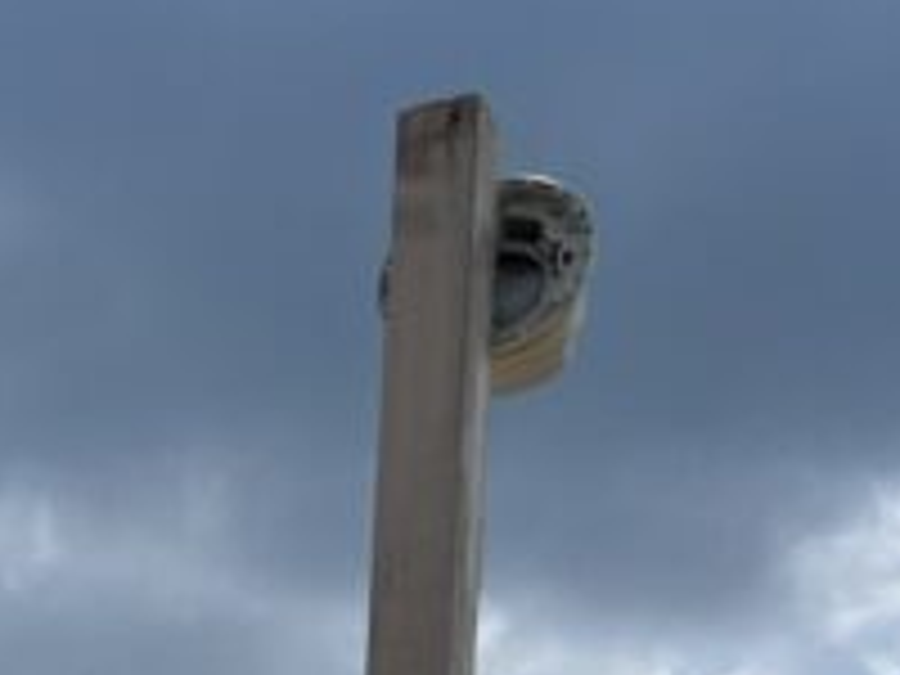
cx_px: -1022
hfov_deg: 12.6
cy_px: 1418
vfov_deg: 10.2
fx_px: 3458
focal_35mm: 133
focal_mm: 5.7
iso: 50
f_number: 1.5
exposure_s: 1/6993
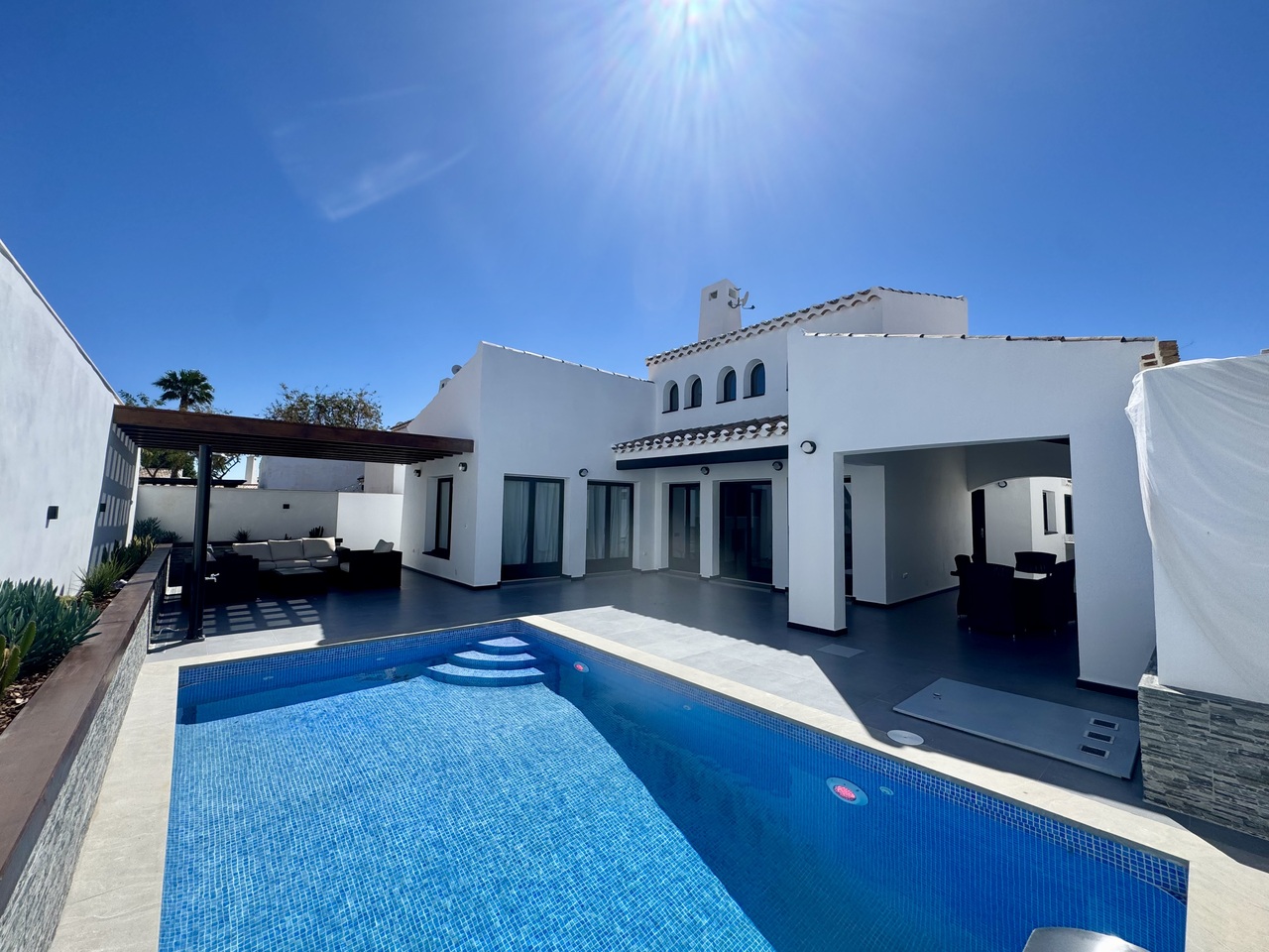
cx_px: 634
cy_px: 476
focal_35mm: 14
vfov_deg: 85.7
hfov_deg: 102.1
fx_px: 513
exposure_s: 1/2415
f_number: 2.2
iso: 50
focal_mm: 2.22
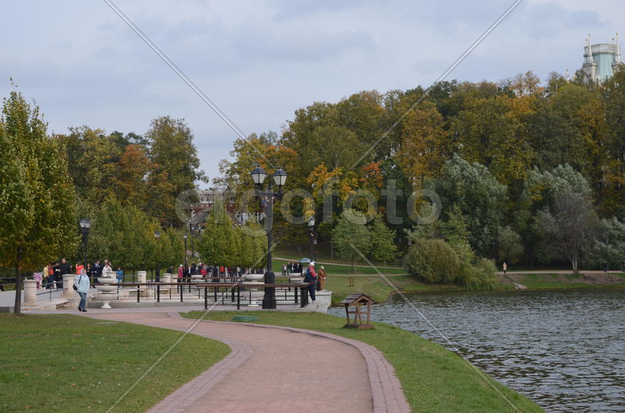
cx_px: 312
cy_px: 206
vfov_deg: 20.5
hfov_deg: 30.6
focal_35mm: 66
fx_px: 1143
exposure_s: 1/200
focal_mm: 44
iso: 100
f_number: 7.1
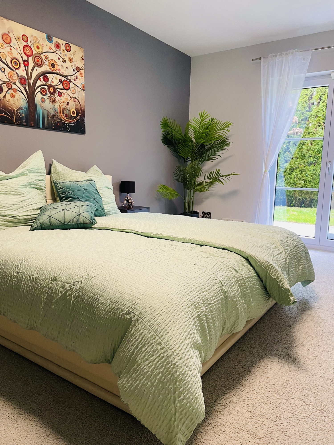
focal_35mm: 26
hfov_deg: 53.1
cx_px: 167
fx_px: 334
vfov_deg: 67.3
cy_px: 222
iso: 160
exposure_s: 1/60
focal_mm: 4.2
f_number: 1.6
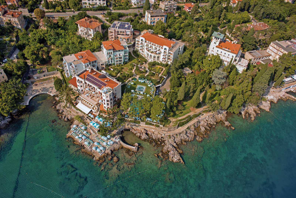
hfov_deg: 73.7
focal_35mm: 24
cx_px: 148
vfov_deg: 53.2
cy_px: 99
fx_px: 197
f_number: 4.5
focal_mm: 24
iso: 100
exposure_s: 1/640
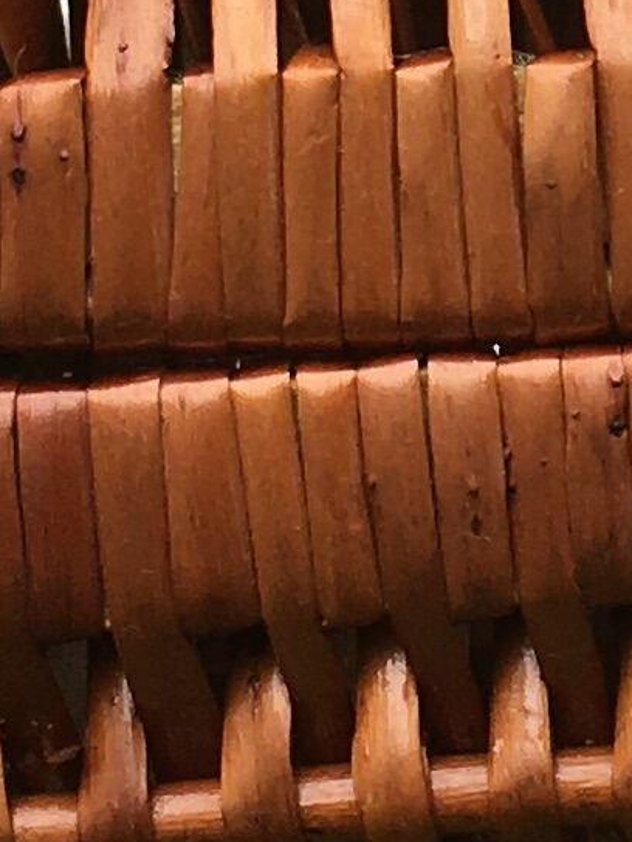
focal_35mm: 215
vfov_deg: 8.8
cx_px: 855
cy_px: -652
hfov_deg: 6.8
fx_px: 5234
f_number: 2.2
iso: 25
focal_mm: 4.15
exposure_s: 1/561
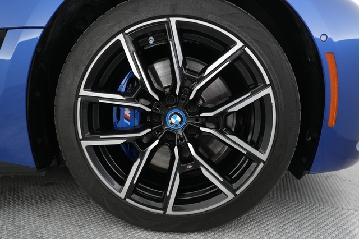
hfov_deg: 73.8
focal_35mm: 24
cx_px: 180
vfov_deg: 53.1
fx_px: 239
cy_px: 120
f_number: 4
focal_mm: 24
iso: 1600
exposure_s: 1/40
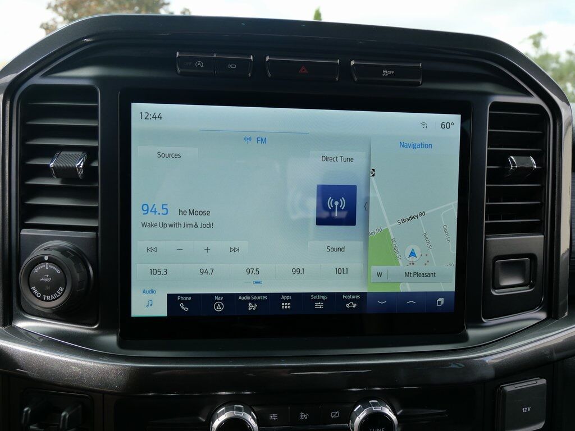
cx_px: 288
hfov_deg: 60.0
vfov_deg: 46.8
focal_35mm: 30
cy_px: 216
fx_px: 498
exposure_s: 1/160
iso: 200
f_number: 5
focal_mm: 15
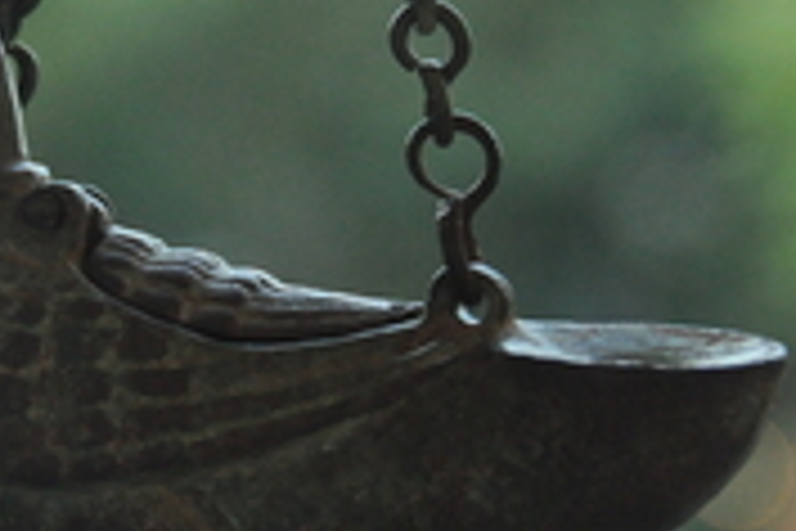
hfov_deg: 6.9
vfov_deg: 4.6
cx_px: 202
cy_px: 306
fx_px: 6589
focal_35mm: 298
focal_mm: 80
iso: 2000
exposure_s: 1/250
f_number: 5
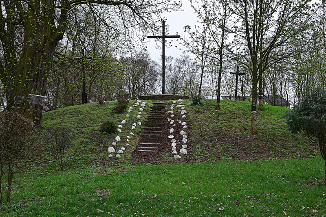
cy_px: 108
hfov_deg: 41.1
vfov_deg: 28.1
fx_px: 435
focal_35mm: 48
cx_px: 163
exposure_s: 1/160
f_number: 9
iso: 400
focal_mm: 32
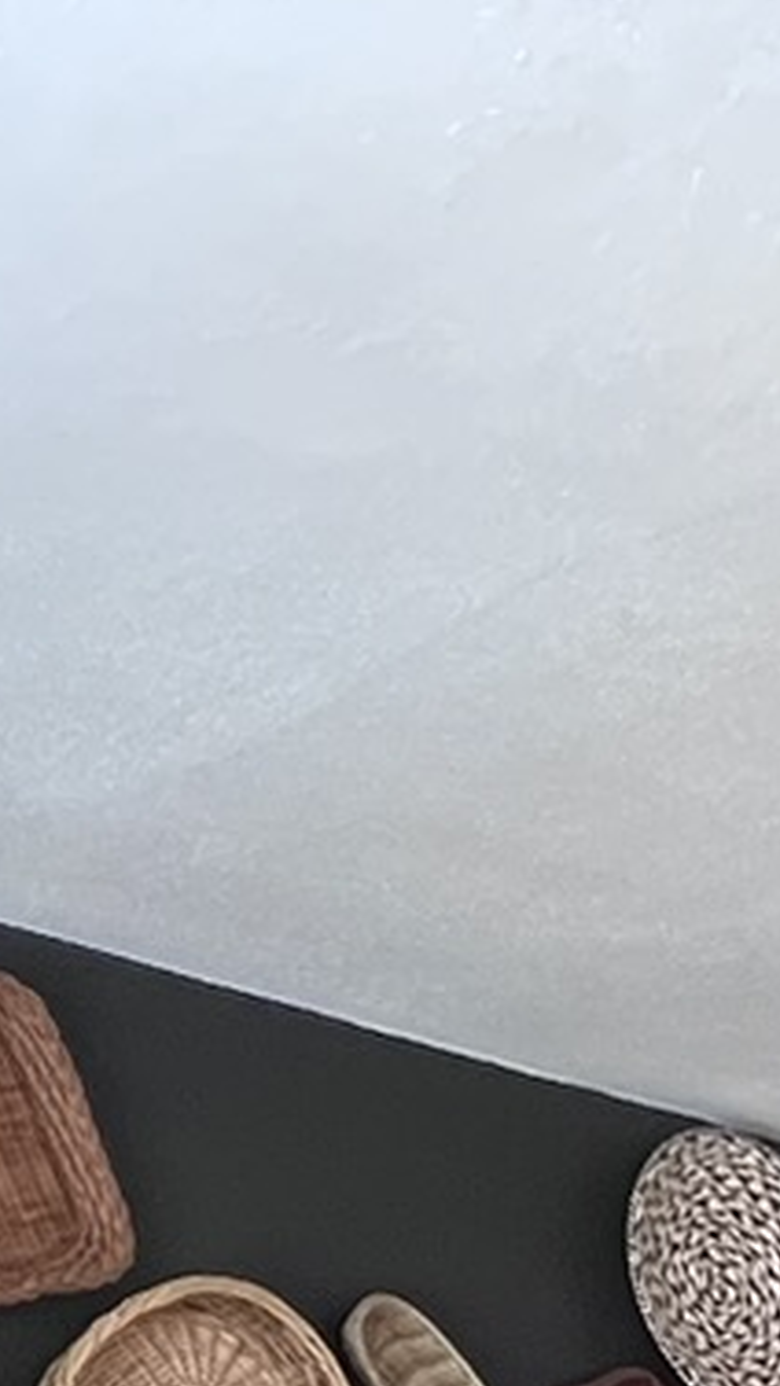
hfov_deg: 12.0
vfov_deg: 18.0
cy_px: 2820
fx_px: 2832
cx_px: 1976
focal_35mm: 77
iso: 250
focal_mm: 1.57
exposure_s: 1/120
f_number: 1.8
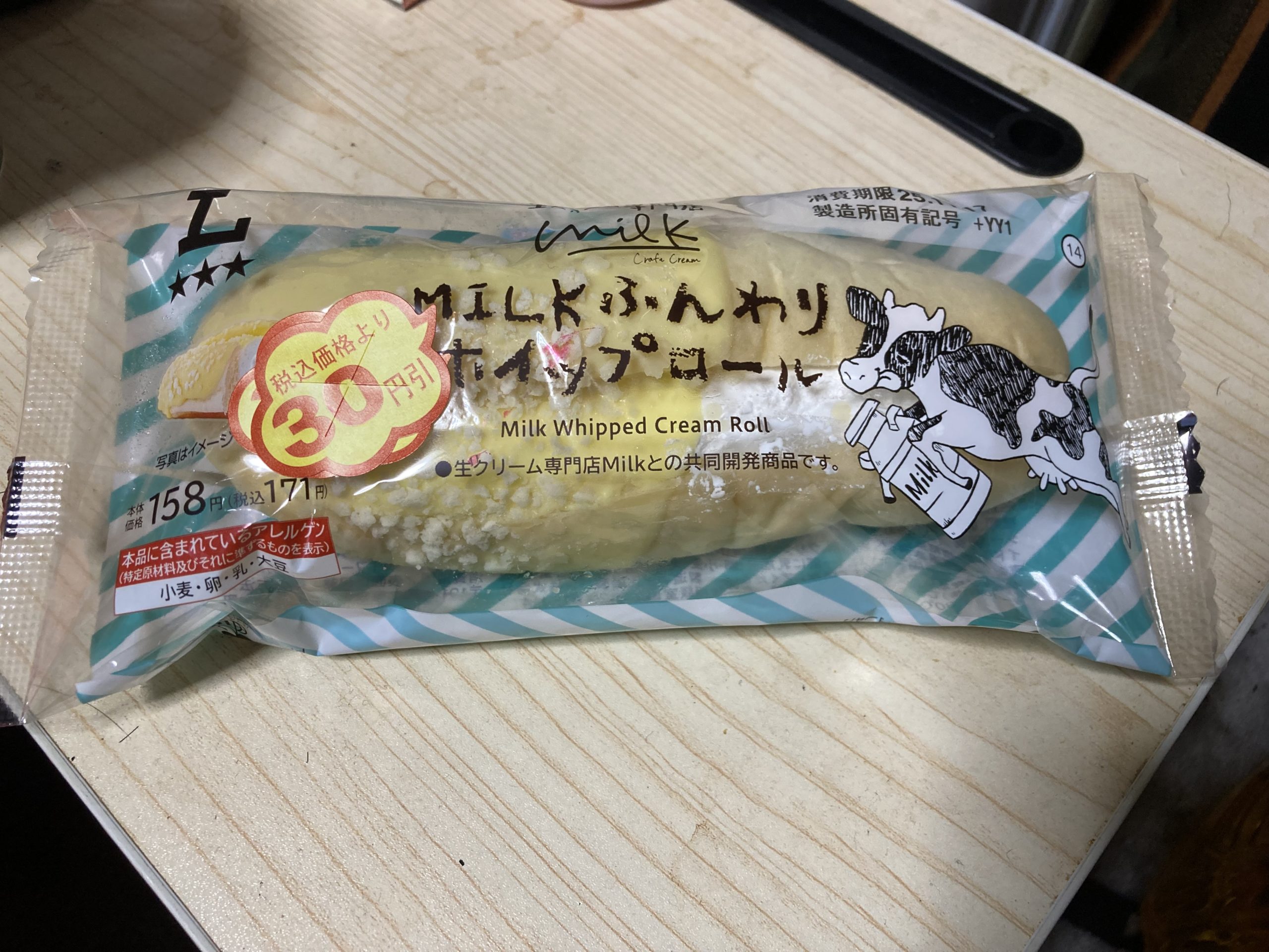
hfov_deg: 63.4
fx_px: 1026
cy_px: 476
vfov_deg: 49.7
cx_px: 634
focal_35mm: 28
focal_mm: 3.99
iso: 100
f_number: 1.8
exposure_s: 1/50
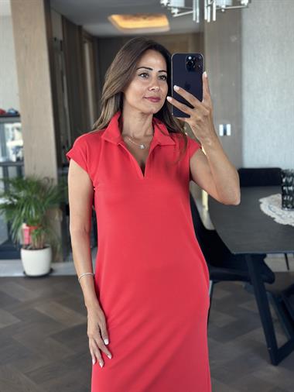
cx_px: 147
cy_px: 196
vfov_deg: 39.6
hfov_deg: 30.3
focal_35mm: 48
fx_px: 543
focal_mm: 6.86
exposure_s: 1/60
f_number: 1.78
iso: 160
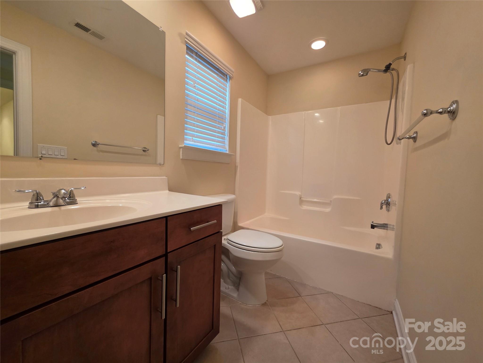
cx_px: 242
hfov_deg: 106.2
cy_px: 182
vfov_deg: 89.9
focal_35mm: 13
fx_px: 181
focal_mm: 2.2
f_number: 1.9
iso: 200
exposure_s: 1/60
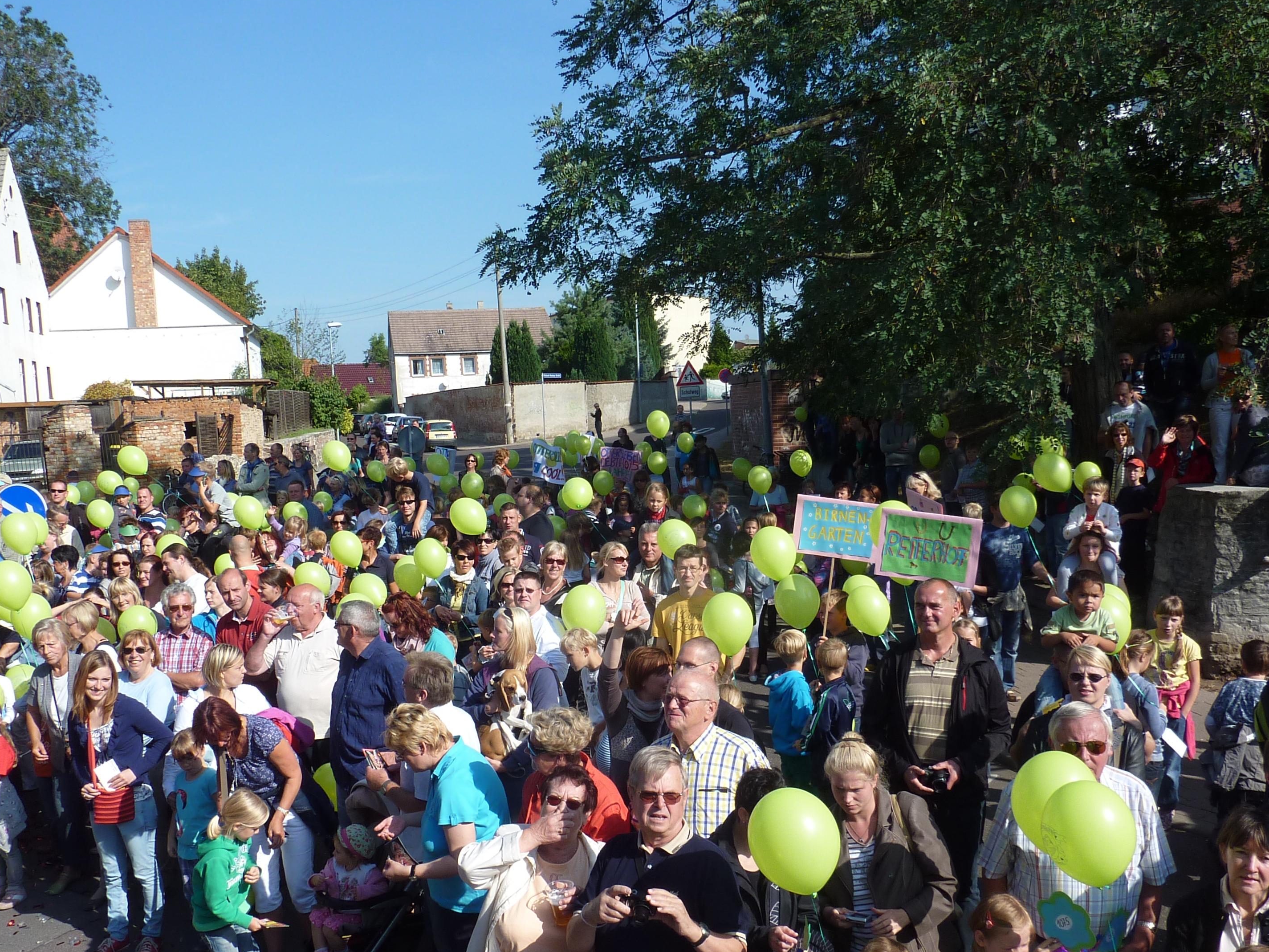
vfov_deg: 44.0
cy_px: 568
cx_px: 614
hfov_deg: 56.8
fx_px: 1173
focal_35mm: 32
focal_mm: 4.1
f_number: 4.5
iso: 80
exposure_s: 1/500
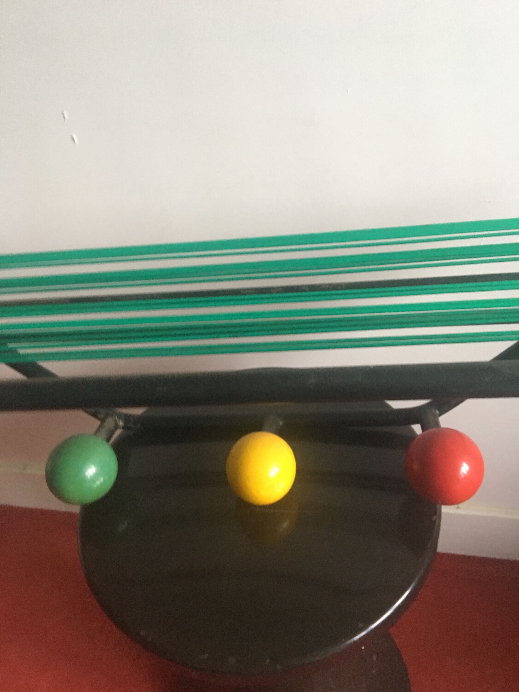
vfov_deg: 61.7
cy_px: 346
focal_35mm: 29
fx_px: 580
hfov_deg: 48.2
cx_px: 260
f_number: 2.2
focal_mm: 4.15
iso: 200
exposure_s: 1/33
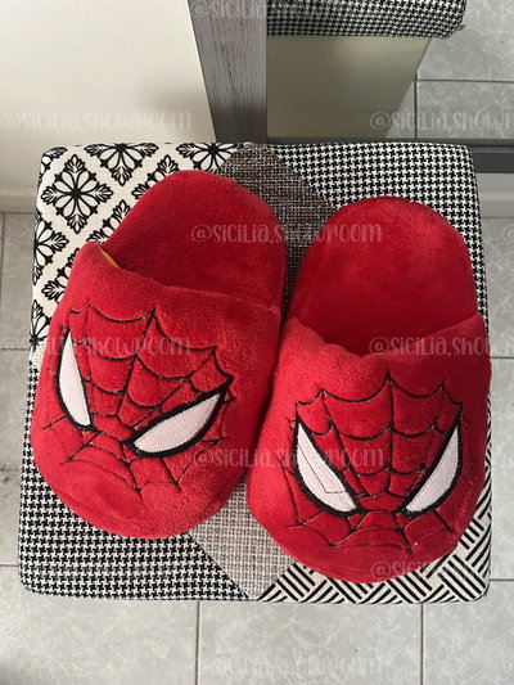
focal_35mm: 26
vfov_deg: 67.3
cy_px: 342
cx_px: 257
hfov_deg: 53.1
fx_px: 515
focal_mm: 5.1
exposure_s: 1/83
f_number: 1.6
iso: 125
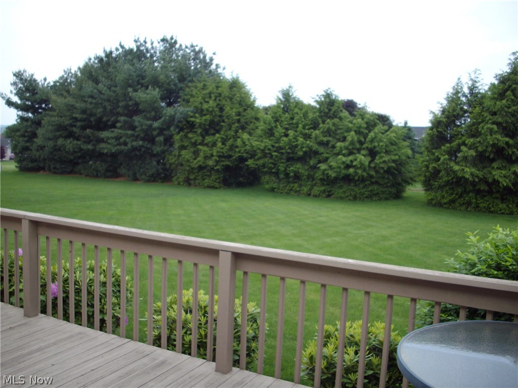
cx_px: 259
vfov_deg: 38.7
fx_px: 554
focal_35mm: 37
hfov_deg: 50.1
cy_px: 194
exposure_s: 1/320
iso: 80
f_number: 2.8
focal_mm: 6.2
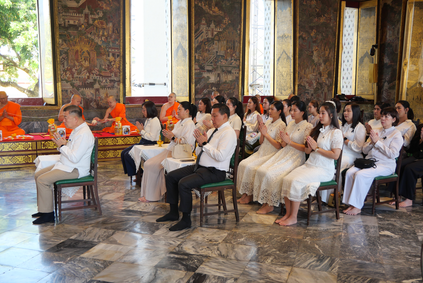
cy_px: 142
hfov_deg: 51.9
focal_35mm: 37
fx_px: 435
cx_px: 212
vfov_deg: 36.0
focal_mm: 18
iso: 200
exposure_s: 1/20
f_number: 3.9
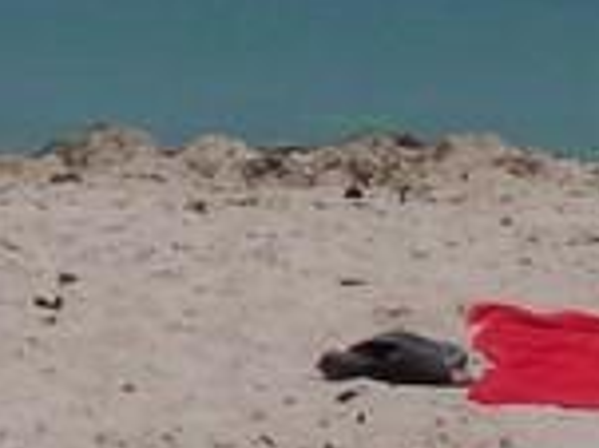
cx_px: -135
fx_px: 8161
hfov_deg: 4.2
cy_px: -361
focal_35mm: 472
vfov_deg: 3.1
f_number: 9.5
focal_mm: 16.8
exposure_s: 1/750
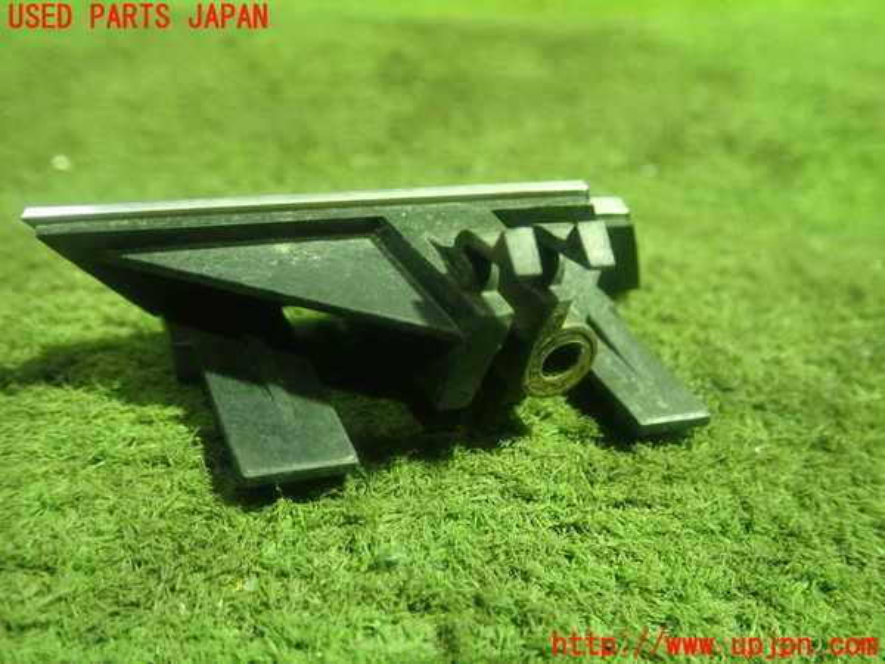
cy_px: 332
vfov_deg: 46.8
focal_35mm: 30
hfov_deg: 60.0
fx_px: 767
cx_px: 442
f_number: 2.3
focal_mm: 5.5
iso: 1000
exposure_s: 1/30
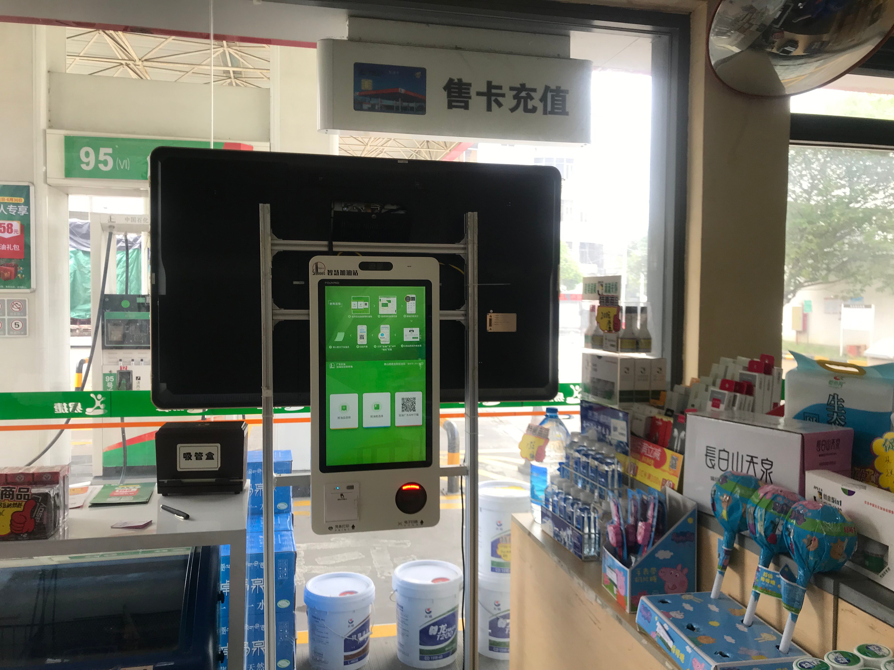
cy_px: 335
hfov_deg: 63.4
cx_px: 447
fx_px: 723
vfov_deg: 49.7
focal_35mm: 28
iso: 20
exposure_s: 1/122
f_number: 1.8
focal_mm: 3.99
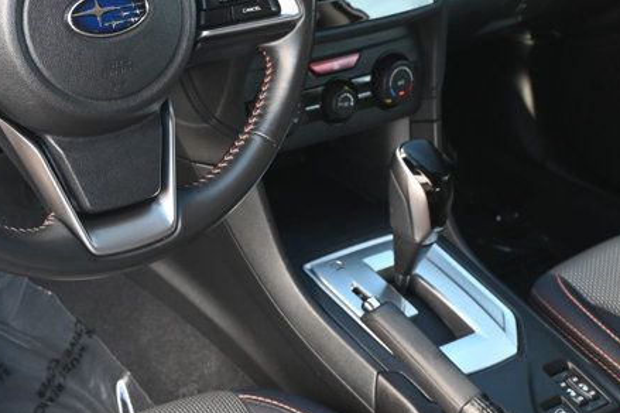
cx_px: 120
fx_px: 1235
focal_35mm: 72
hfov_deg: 27.6
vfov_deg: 18.9
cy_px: 120
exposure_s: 1/125
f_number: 3.8
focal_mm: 20.5
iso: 560
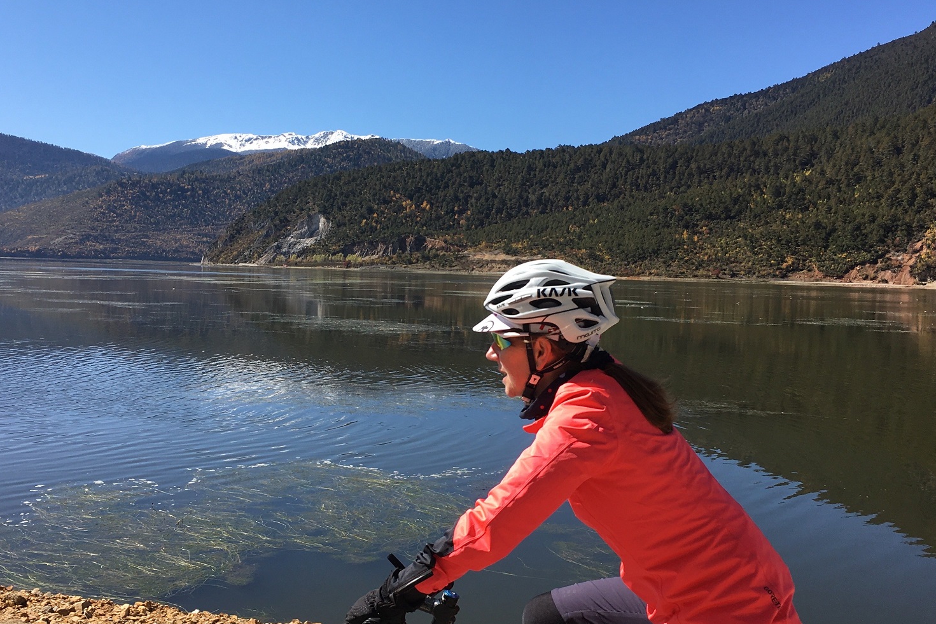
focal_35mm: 41
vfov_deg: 32.6
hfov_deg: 47.4
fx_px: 1066
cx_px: 449
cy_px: 329
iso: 25
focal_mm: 4.15
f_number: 2.2
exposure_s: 1/1183
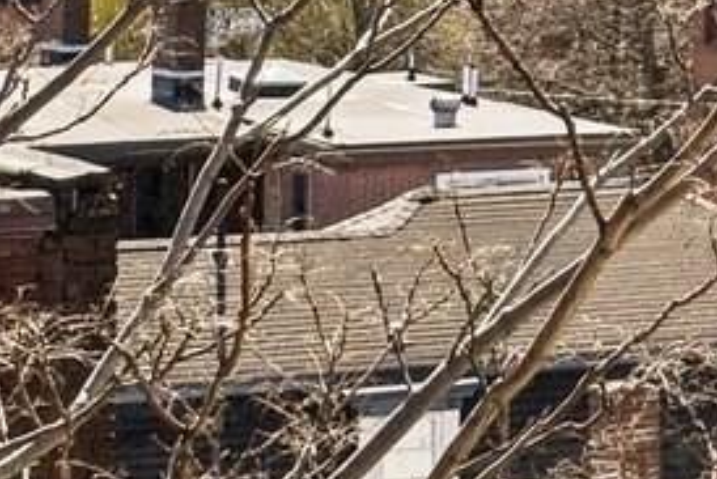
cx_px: 2146
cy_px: -509
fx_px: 4463
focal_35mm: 224
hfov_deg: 7.9
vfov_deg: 6.0
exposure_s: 1/1250
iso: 400
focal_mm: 30
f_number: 8
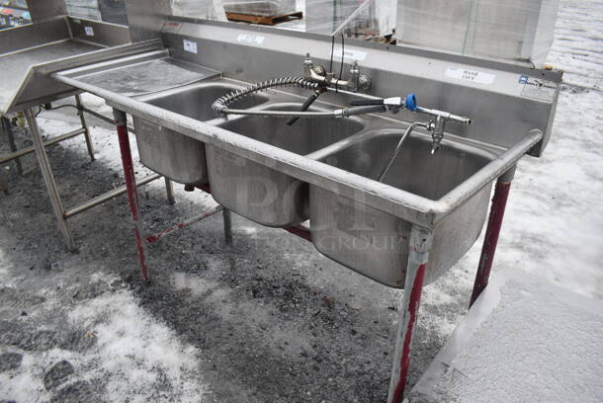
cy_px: 202
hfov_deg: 67.3
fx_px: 453
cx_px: 302
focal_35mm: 27
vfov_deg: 48.0
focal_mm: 18
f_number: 5.6
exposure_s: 1/125
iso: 200
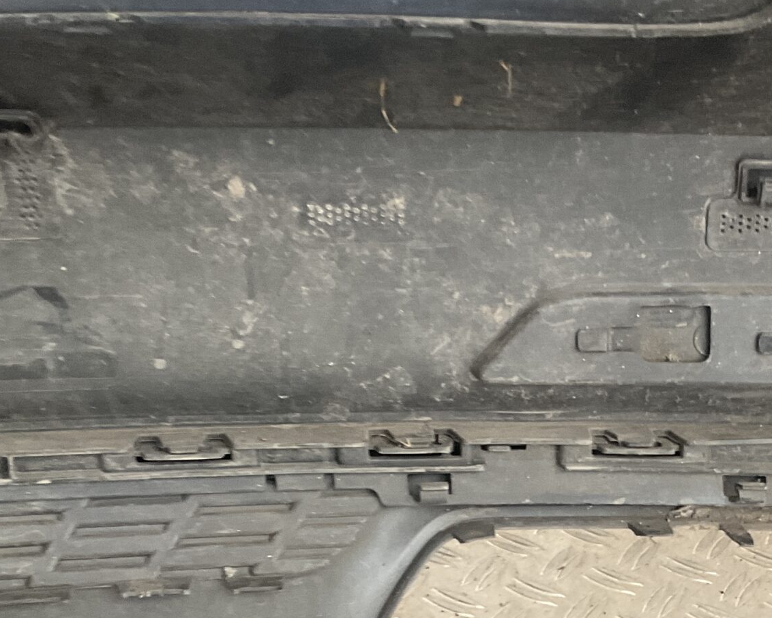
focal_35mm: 64
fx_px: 1463
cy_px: 574
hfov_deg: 29.1
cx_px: 585
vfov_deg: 23.1
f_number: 1.8
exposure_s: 1/50
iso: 80
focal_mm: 3
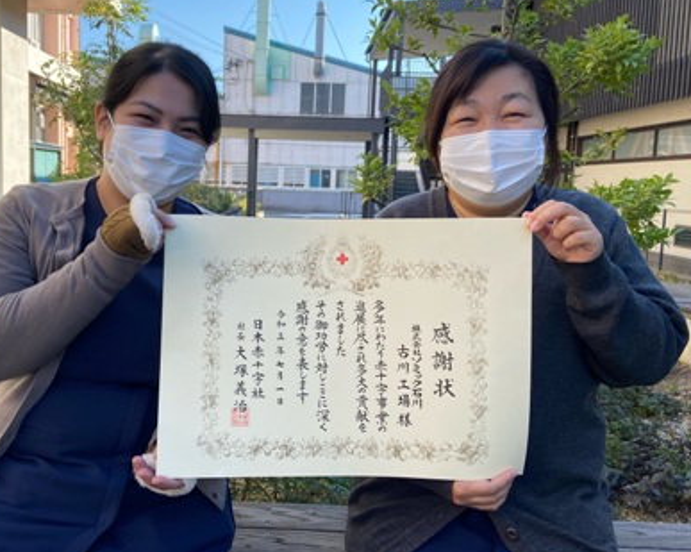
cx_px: 281
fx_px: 715
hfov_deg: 51.3
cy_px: 250
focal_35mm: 35
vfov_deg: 42.1
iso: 32
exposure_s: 1/884
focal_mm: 4.25
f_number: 1.8
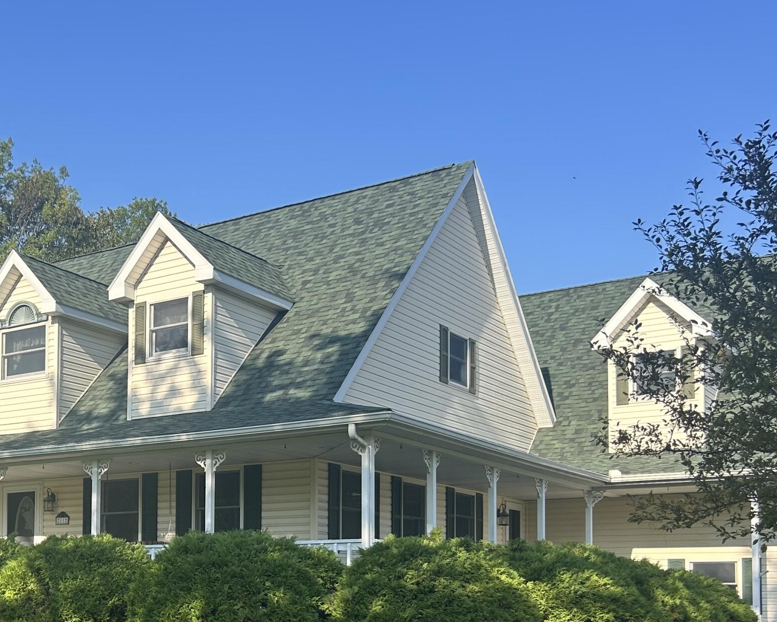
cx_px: 148
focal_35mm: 49
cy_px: 526
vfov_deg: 29.9
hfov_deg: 36.6
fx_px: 1127
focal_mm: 5.7
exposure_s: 1/1779
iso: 50
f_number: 1.5
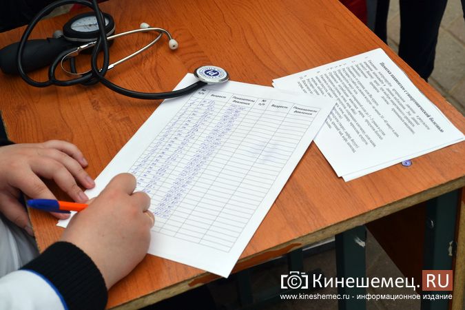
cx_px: 232
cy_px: 155
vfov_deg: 22.6
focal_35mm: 60
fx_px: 775
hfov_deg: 33.4
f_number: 7.1
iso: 100
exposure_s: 1/200
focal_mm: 40
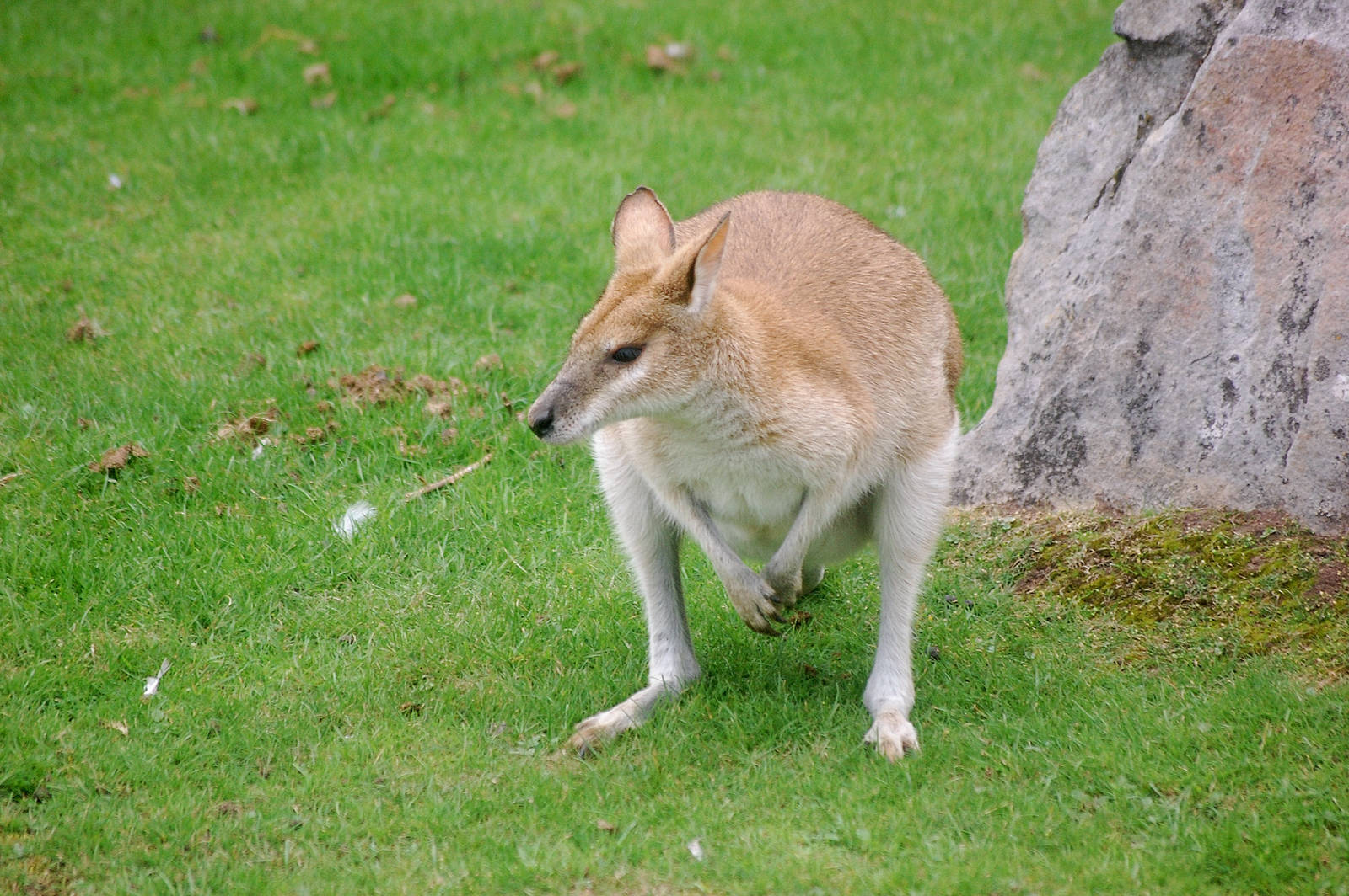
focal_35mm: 300
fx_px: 11232
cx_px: 674
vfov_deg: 4.6
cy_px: 448
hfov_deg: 6.9
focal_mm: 200
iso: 800
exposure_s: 1/320
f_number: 5.6
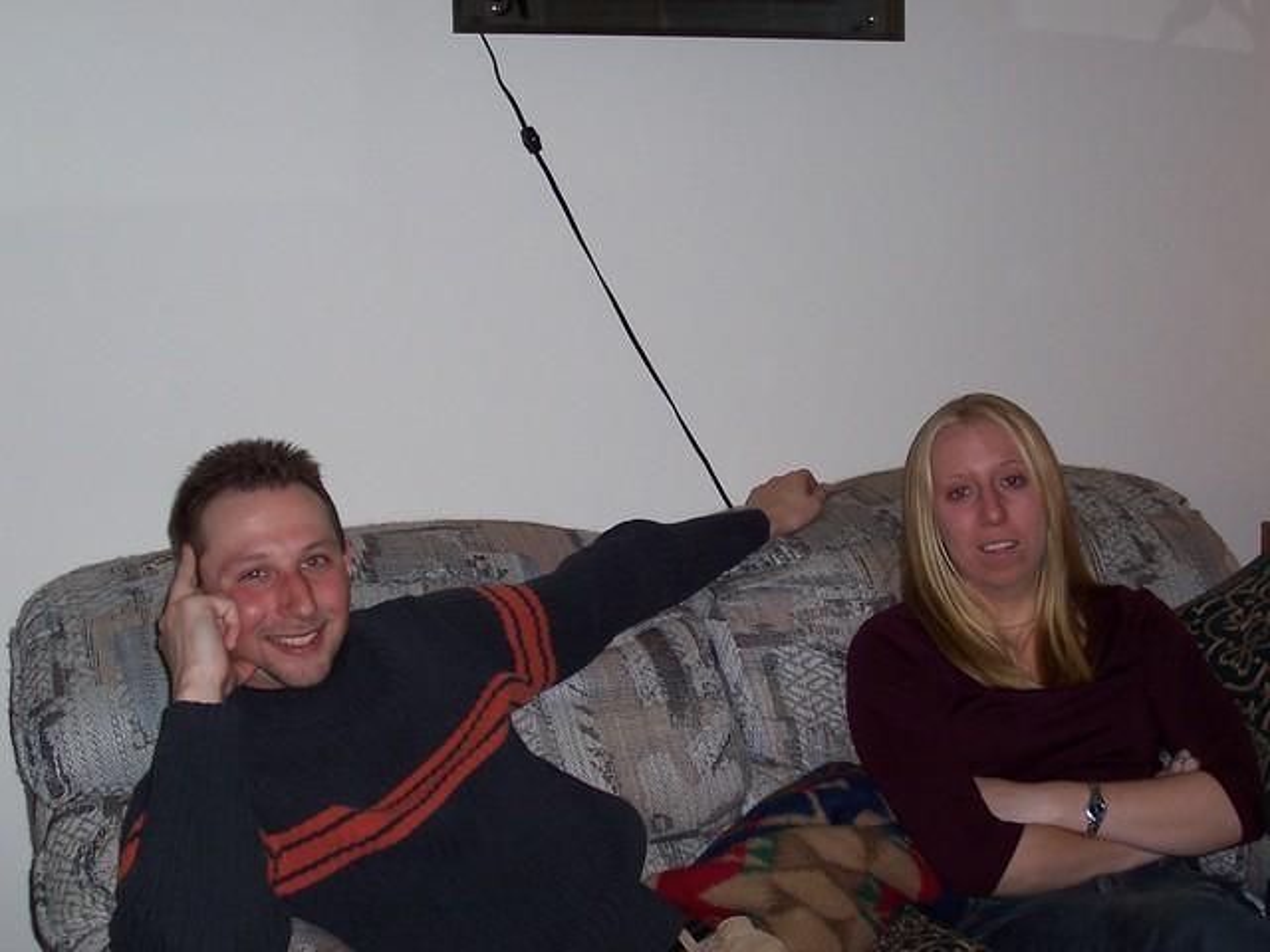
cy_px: 476
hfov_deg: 33.8
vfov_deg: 25.7
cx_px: 635
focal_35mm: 57
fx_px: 2091
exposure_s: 1/60
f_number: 3.4
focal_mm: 8.6
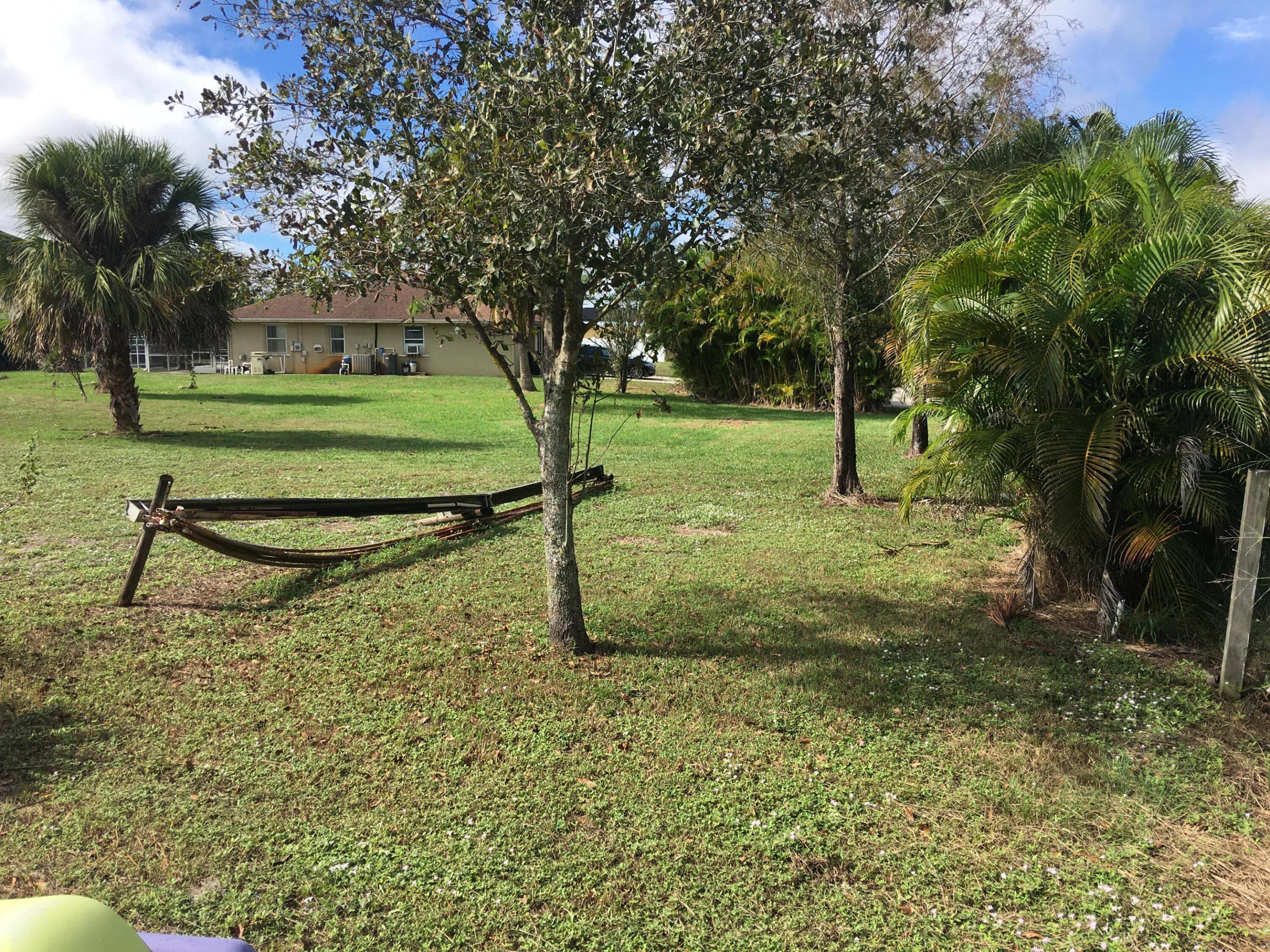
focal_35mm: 29
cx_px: 635
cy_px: 476
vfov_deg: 48.2
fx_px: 1064
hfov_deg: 61.7
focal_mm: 4.15
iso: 25
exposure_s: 1/894
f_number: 2.2
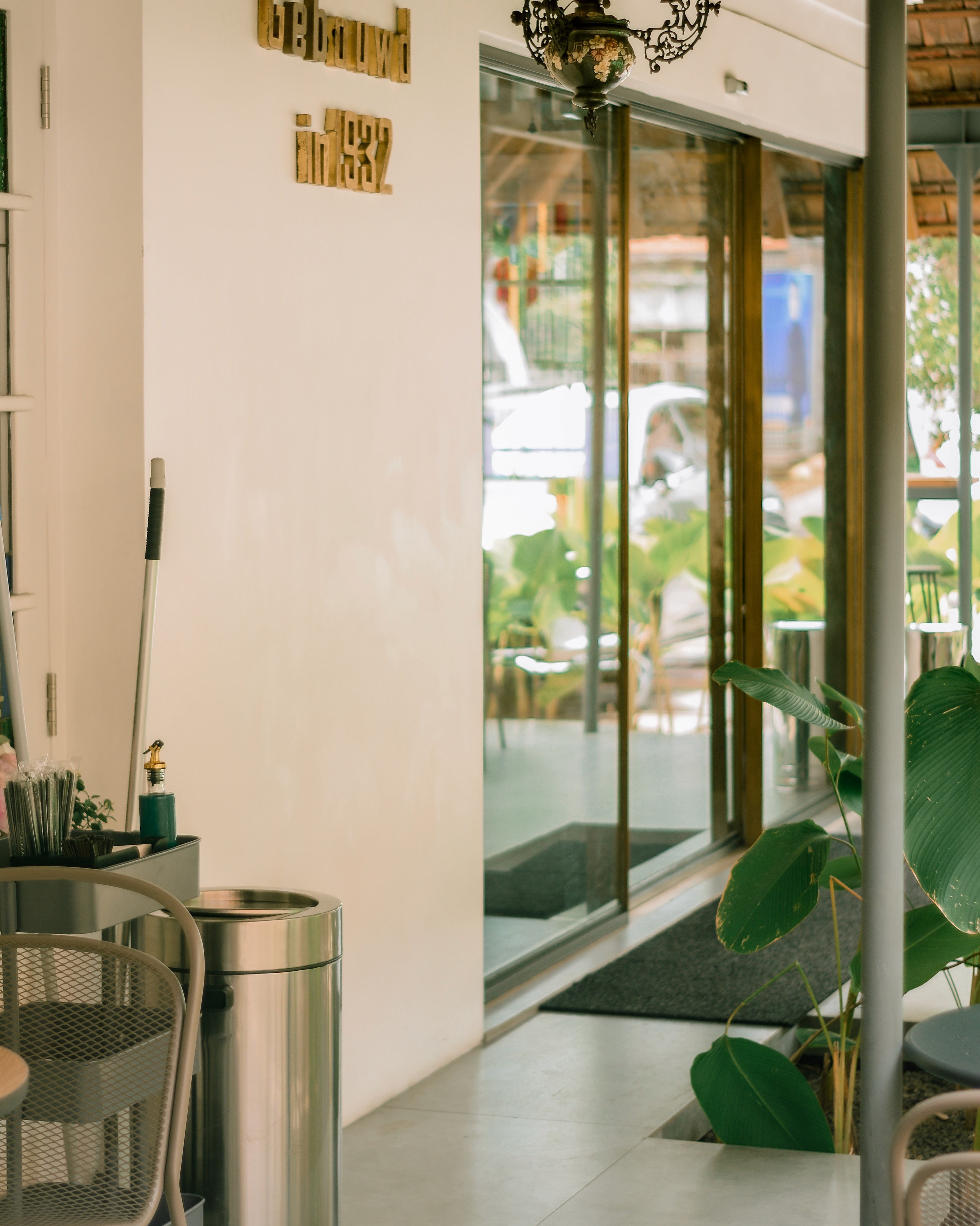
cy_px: 503
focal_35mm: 85
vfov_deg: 22.5
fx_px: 3082
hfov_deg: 18.1
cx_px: 489
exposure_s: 1/250
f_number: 1.8
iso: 100
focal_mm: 50
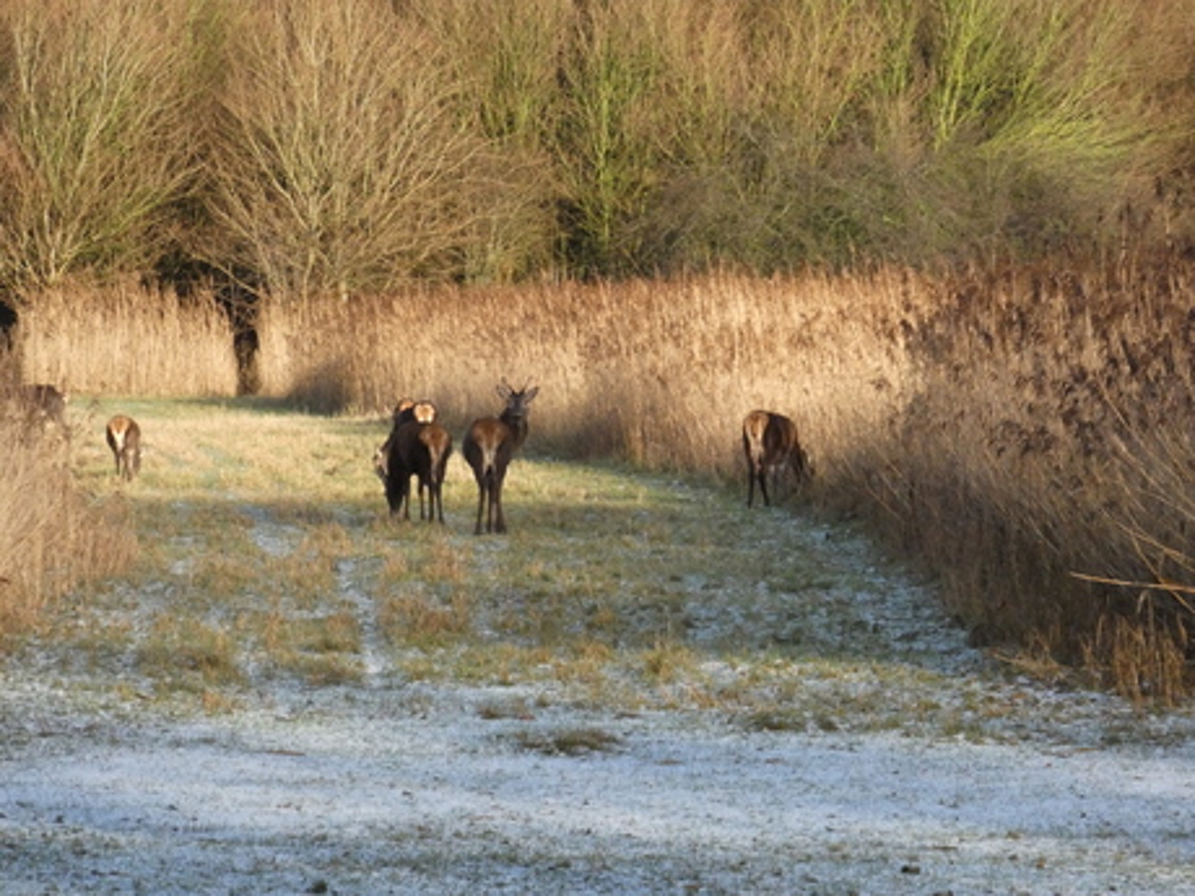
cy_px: 448
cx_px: 598
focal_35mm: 300
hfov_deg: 6.6
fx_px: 10356
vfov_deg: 5.0
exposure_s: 1/500
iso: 800
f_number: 8
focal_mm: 53.8
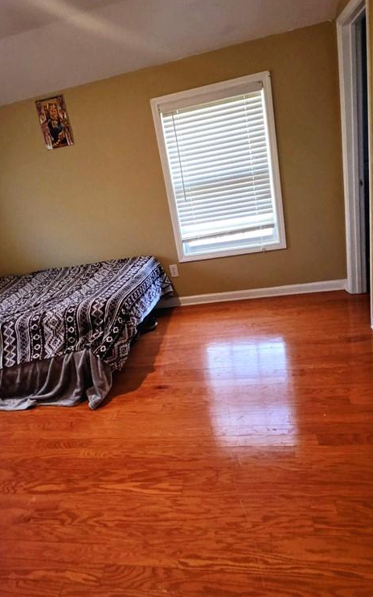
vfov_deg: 88.0
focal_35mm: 19
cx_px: 164
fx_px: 309
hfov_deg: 62.0
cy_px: 291
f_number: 1.9
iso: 160
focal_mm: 2.2
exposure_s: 1/60
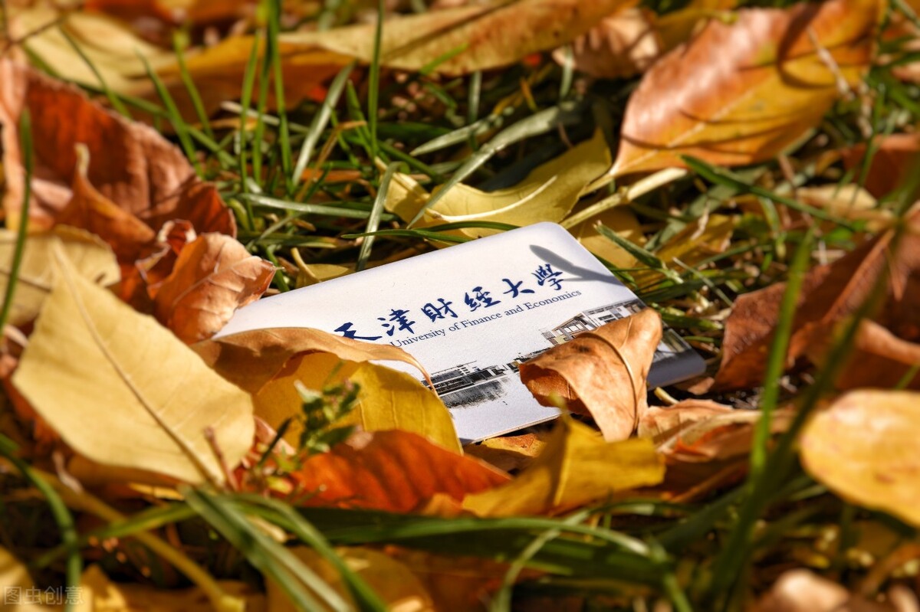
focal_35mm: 210
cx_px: 460
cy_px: 306
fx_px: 5364
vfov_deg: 6.5
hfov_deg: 9.8
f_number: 10
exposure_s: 1/200
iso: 100
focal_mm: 140
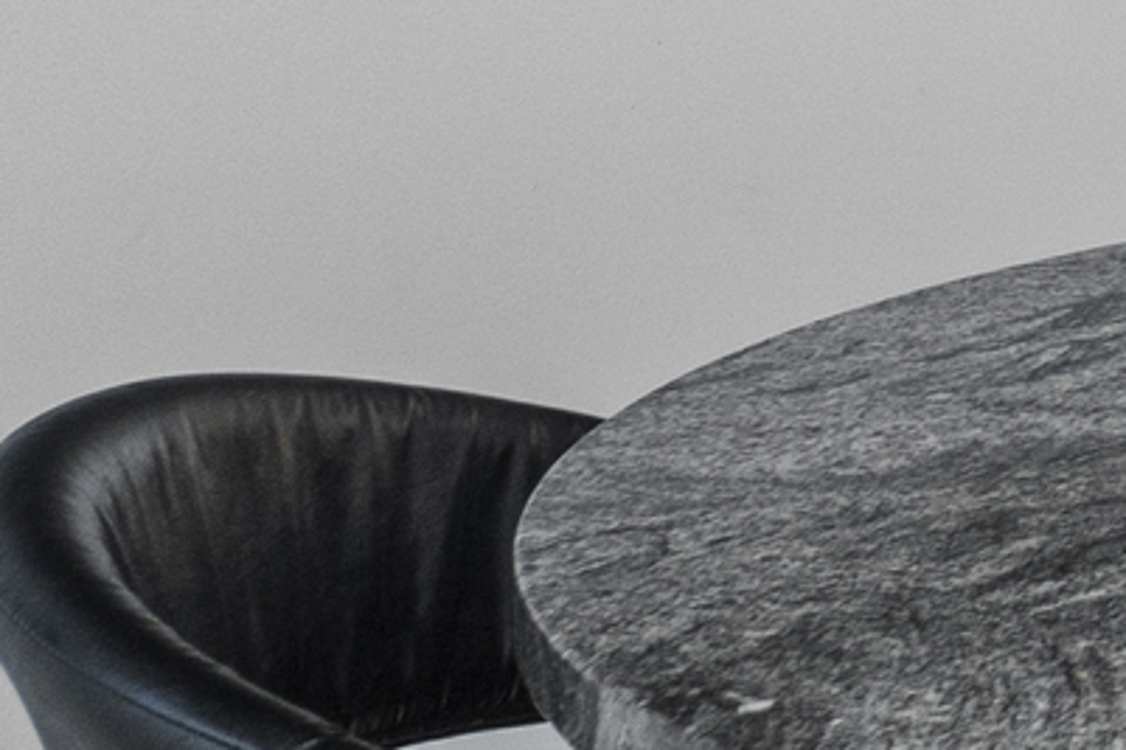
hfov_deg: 14.2
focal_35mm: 115
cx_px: 2395
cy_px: -402
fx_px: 3595
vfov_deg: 11.4
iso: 400
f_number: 5
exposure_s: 1/40
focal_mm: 10
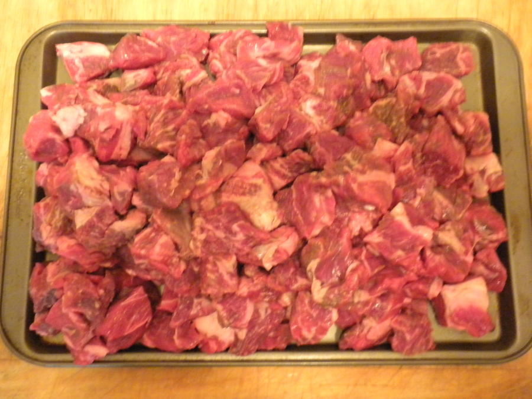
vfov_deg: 38.7
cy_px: 200
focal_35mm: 37
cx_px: 266
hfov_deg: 50.1
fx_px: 569
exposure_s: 1/7.7
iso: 800
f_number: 3.5
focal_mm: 6.6
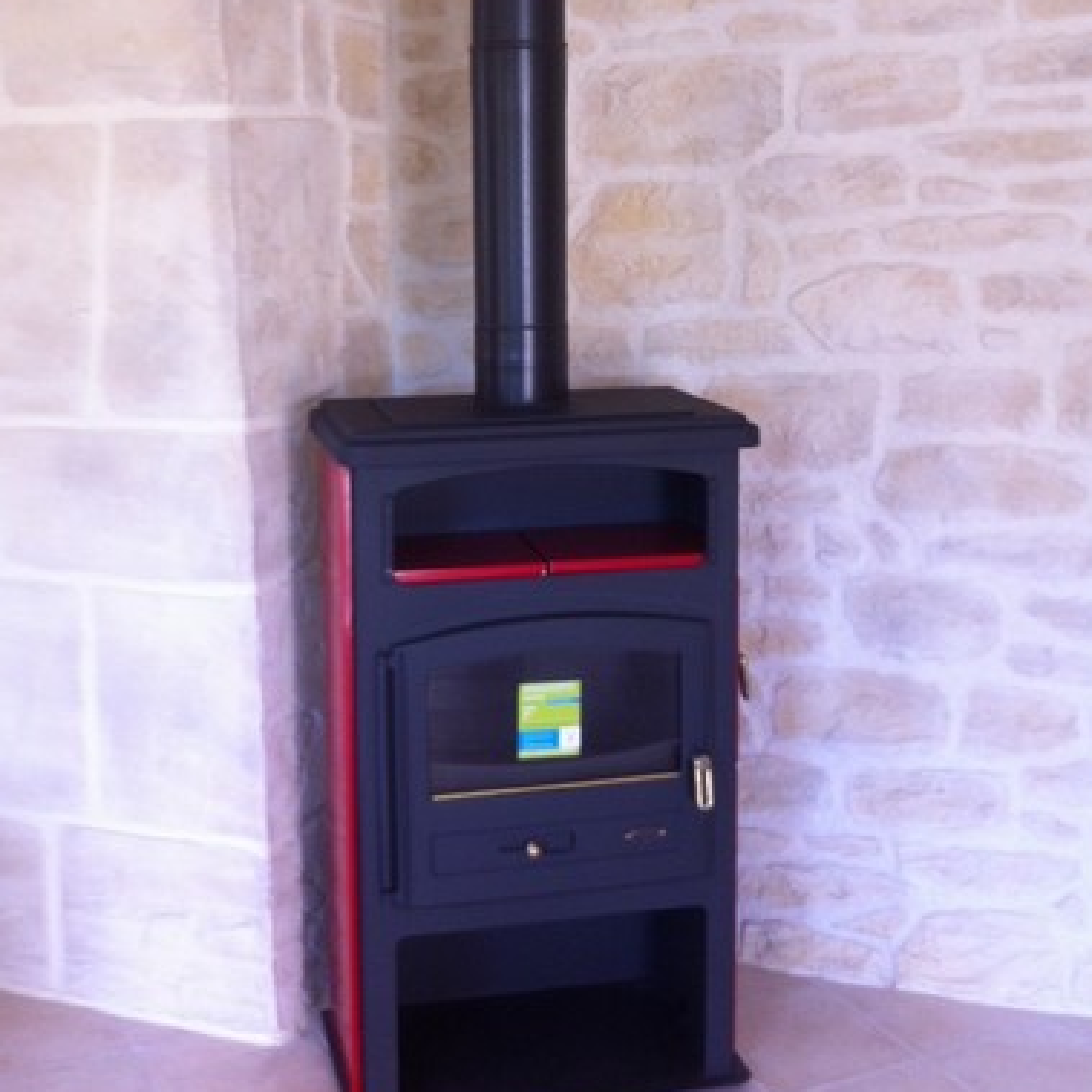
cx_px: 485
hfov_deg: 34.6
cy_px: 377
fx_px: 1749
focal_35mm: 49
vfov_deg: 34.4
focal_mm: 3.85
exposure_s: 1/24
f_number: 2.8
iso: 80
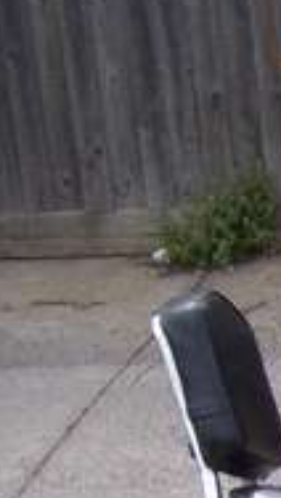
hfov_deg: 6.4
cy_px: 694
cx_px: 1039
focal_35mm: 162
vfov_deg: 12.7
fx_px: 2142
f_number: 2.6
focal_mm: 5.8
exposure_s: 1/500
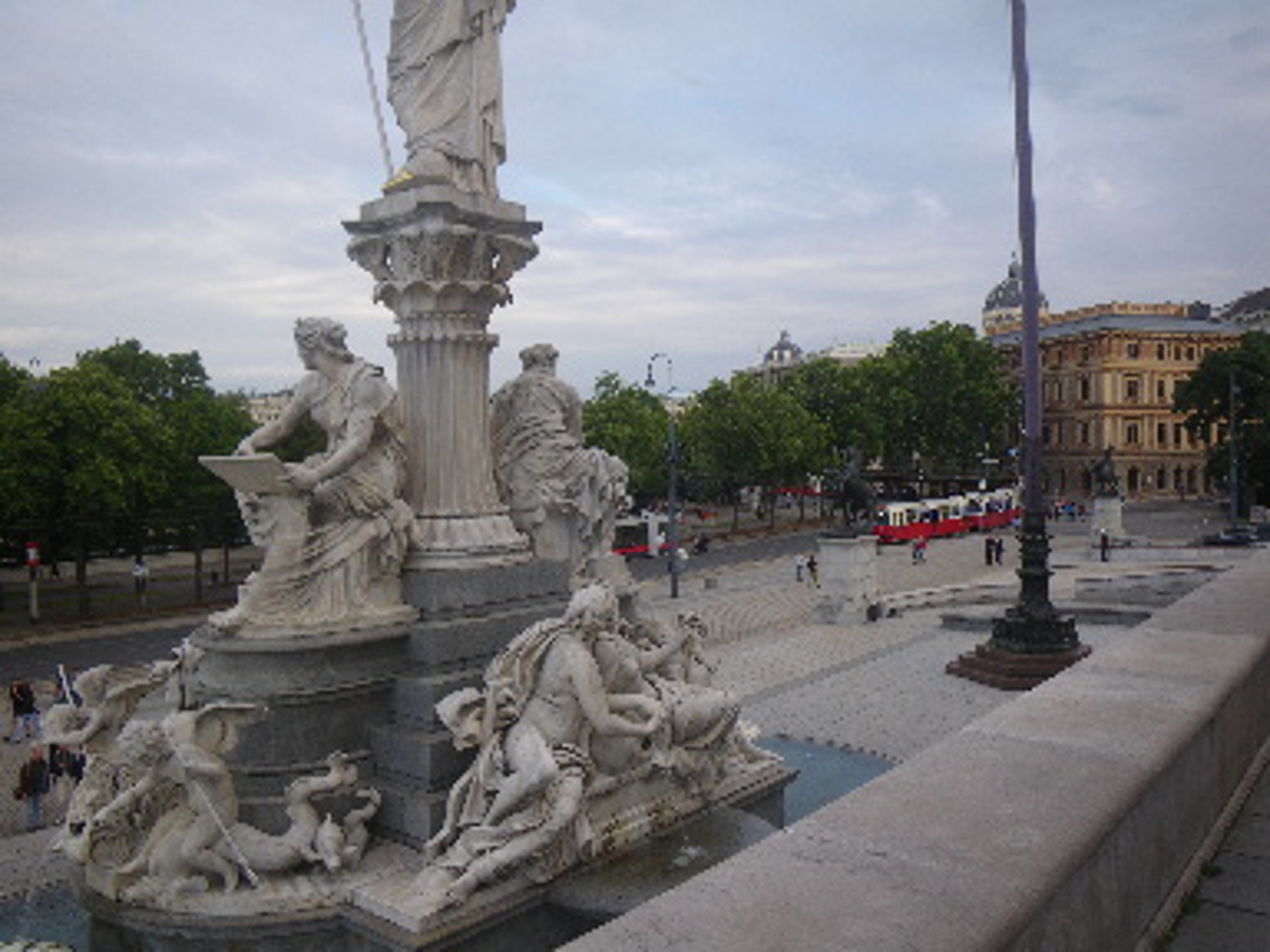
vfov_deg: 49.7
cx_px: 635
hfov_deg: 63.4
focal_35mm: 28
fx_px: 1027
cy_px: 476
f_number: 3.5
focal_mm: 5
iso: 50
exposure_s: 1/200
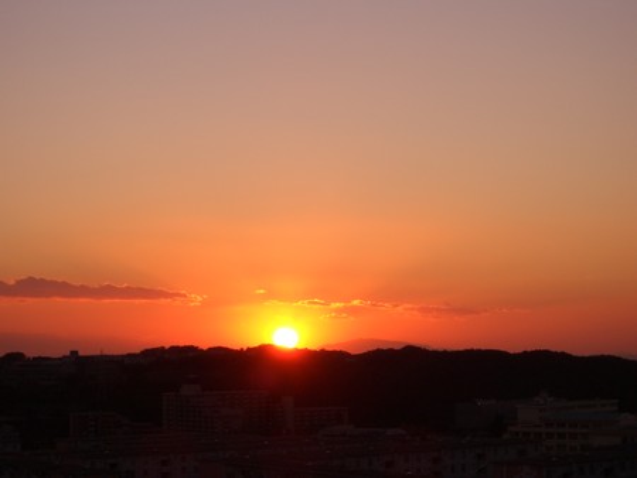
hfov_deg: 18.7
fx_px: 1933
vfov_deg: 14.1
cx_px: 318
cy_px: 239
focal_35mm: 105
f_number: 7.7
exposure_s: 1/100
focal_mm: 17.4
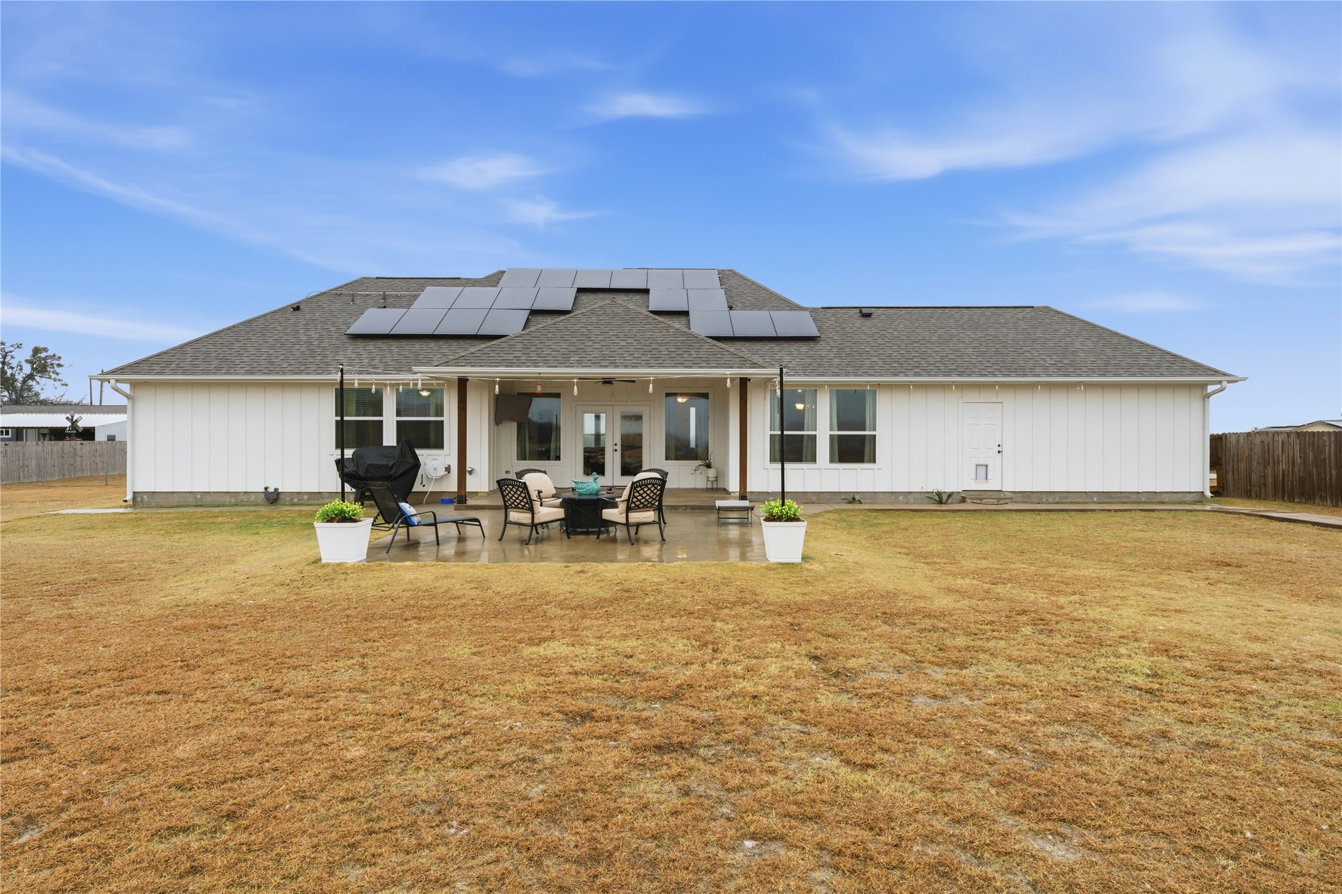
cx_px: 671
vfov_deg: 61.9
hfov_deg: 84.0
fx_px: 745
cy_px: 447
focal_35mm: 20
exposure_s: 1/1000
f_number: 9
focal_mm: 20
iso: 320
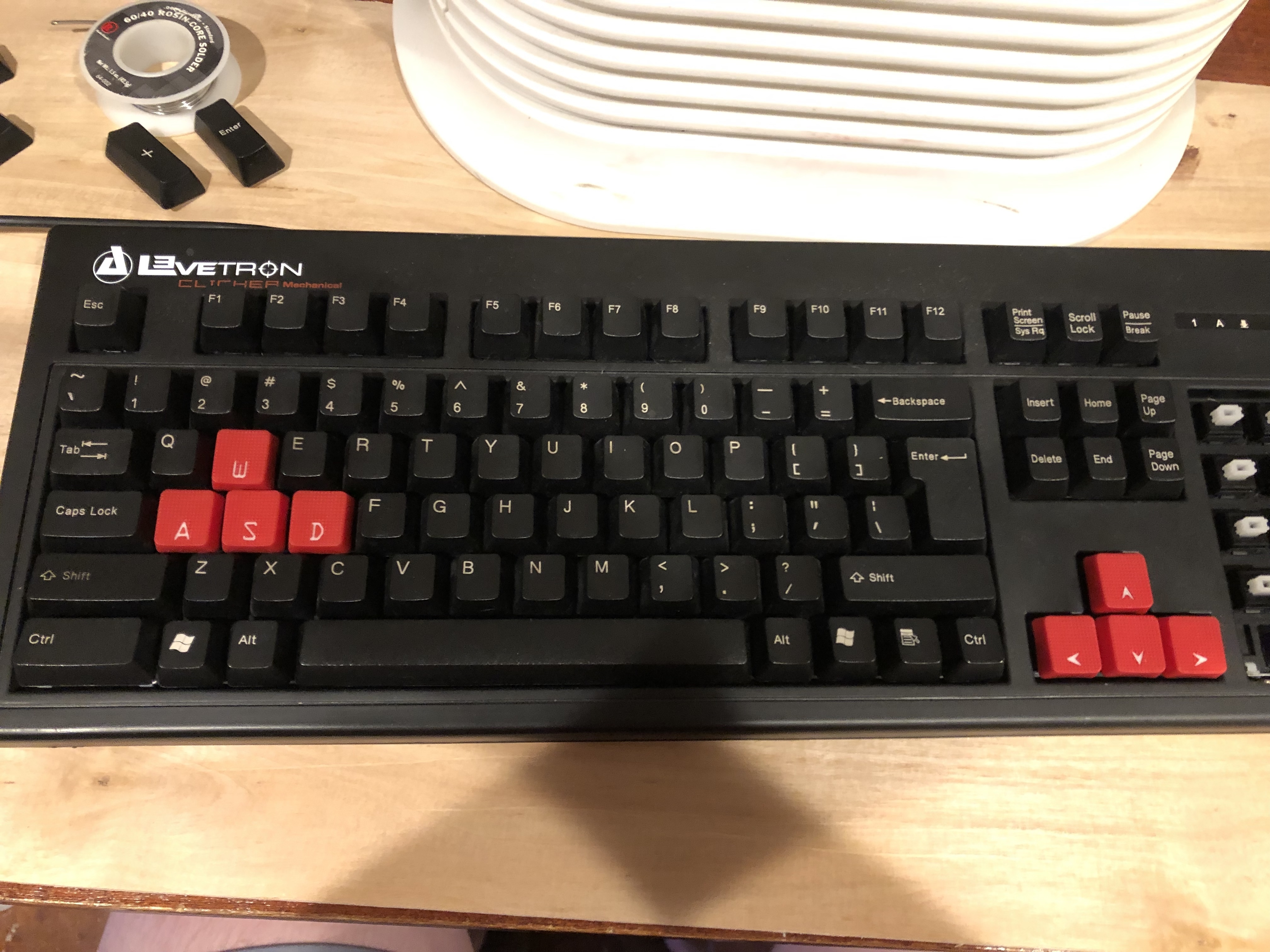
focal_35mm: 28
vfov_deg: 49.7
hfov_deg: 63.4
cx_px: 635
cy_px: 476
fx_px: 1027
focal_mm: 3.99
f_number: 1.8
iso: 100
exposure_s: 1/5
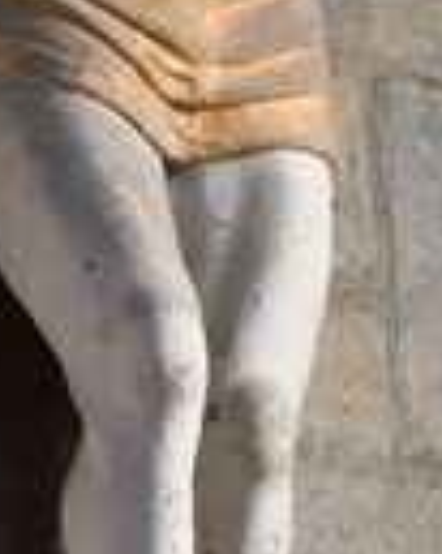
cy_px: -69
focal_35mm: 918
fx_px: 15029
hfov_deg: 1.7
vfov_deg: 2.1
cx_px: 41
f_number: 13
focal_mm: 180
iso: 64
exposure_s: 1/1.6
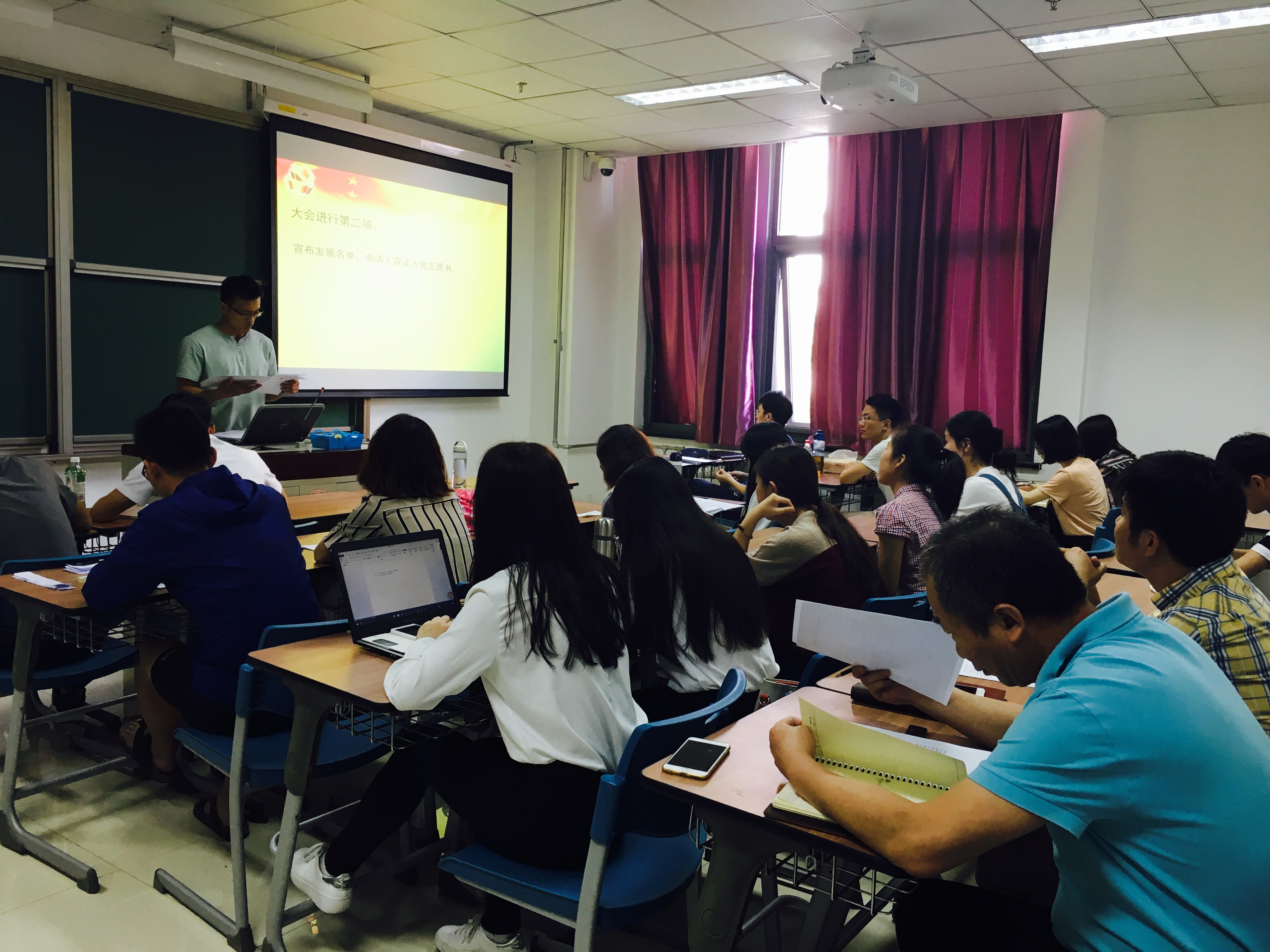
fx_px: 1064
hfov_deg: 61.7
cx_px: 635
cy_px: 476
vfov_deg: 48.2
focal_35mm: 29
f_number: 2.2
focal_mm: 4.15
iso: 80
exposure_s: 1/33
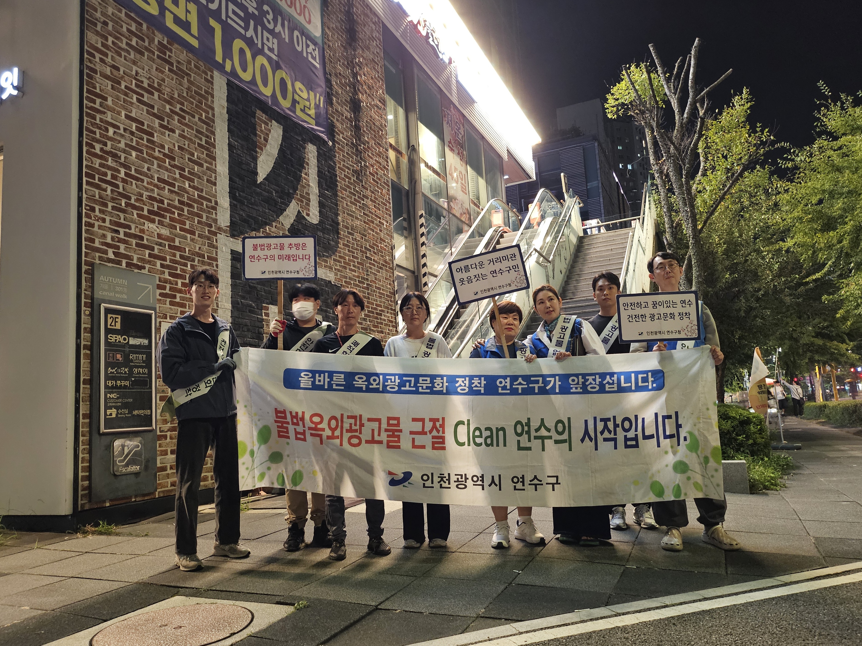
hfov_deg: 71.6
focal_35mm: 24
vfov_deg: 56.8
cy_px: 323
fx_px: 598
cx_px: 431
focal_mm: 5
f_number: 1.8
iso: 640
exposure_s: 1/30
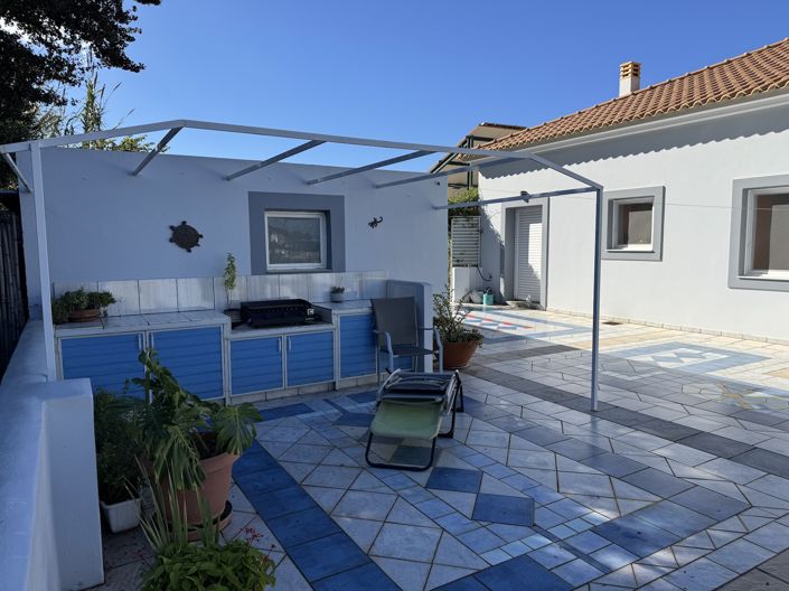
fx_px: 547
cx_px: 394
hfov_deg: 71.6
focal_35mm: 24
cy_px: 296
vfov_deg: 56.8
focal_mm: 6.76
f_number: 1.78
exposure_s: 1/4950
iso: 80
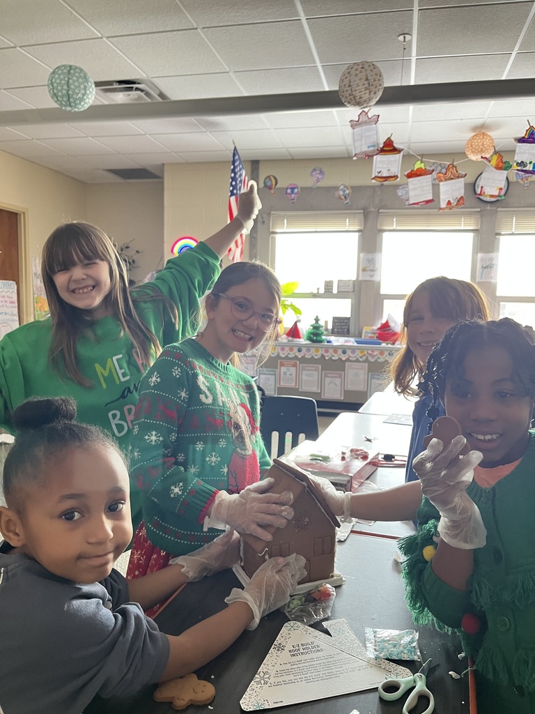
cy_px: 357
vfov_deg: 67.3
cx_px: 268
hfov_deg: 53.1
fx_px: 536
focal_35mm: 26
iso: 160
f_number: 1.6
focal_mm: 5.1
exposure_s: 1/60
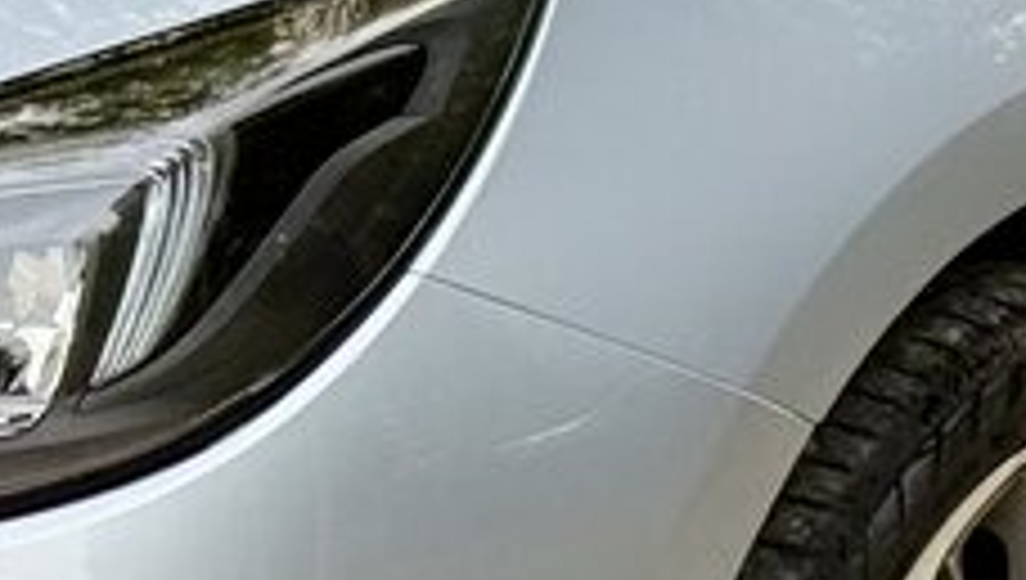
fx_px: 7982
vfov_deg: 4.2
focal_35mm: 293
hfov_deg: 7.4
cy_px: 256
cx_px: 634
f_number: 1.78
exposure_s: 1/236
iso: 80
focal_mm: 6.76
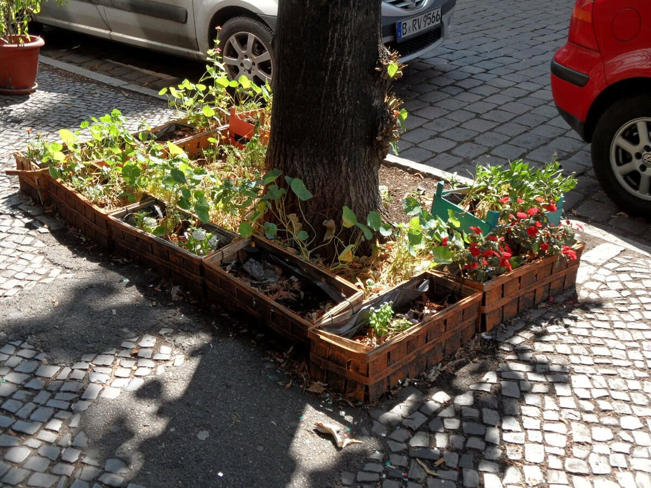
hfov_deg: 46.8
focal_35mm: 40
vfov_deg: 36.0
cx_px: 326
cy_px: 244
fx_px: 752
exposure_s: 1/180
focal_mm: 6.5
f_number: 3.6
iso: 80
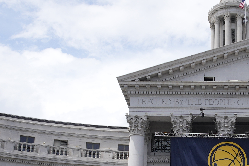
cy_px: 176
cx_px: 210
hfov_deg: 31.8
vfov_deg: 21.3
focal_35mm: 61
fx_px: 422
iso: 200
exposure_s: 1/3200
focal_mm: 12
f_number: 3.2
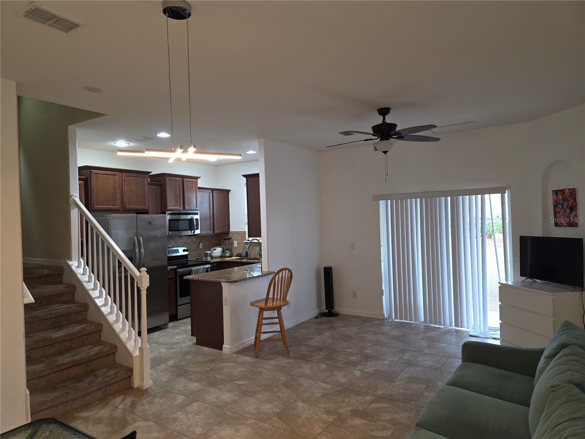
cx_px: 292
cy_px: 220
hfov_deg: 73.9
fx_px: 389
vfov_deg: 58.9
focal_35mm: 23
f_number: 1.7
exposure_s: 1/60
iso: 100
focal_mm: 6.3
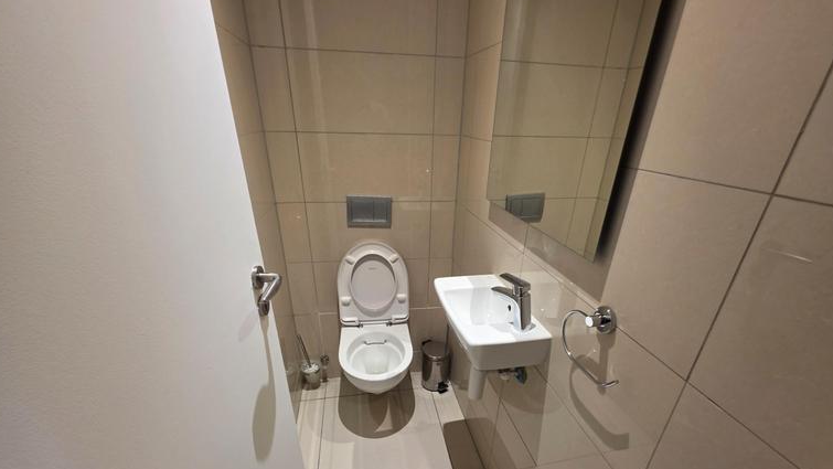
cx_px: 426
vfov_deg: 69.3
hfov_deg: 103.0
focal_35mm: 15
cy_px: 296
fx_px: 331
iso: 200
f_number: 1.9
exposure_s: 1/50
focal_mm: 2.2
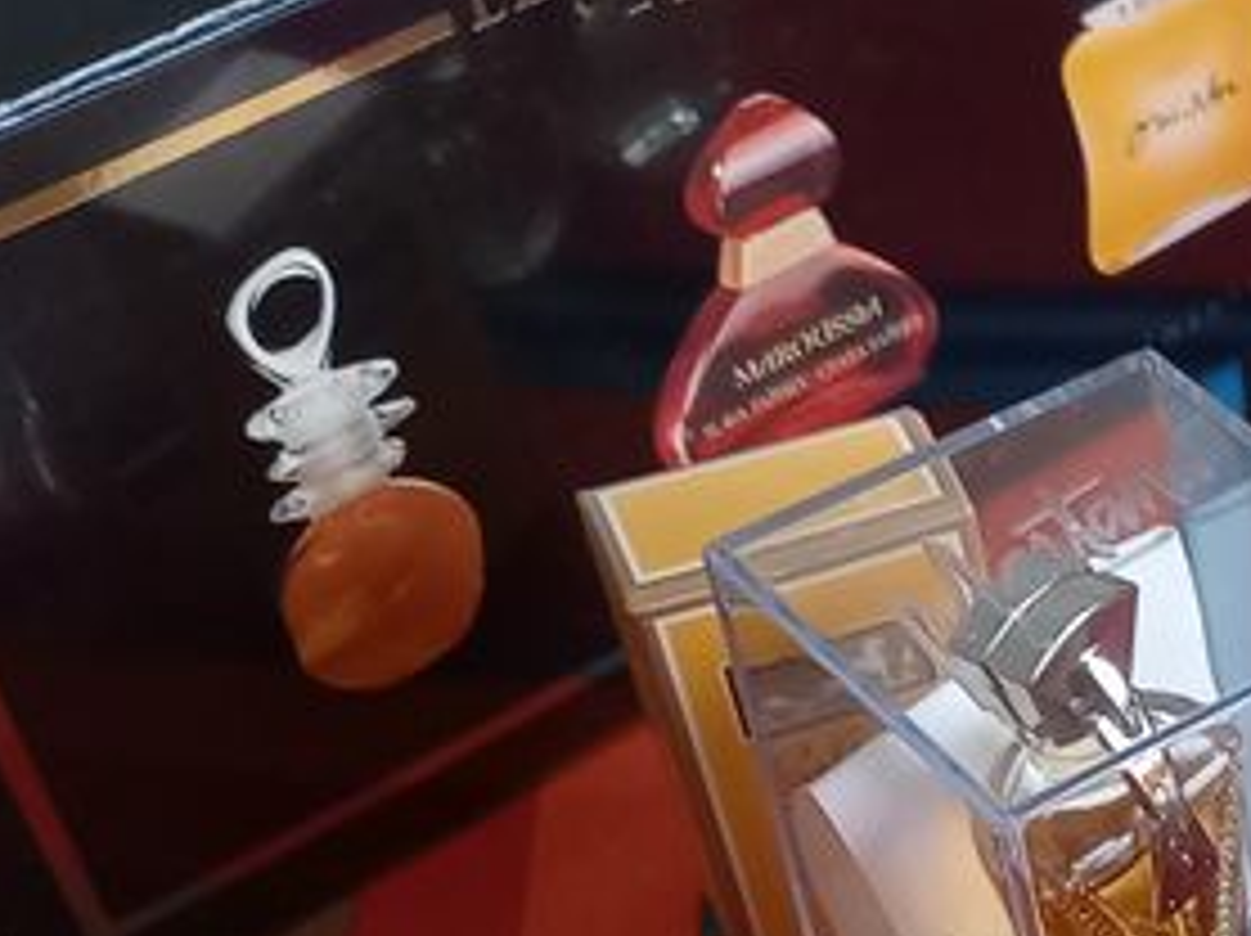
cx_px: 2088
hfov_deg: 18.3
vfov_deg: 16.0
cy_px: 994
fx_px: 3250
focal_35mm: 90
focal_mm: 4.65
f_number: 1.8
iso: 640
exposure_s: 1/25
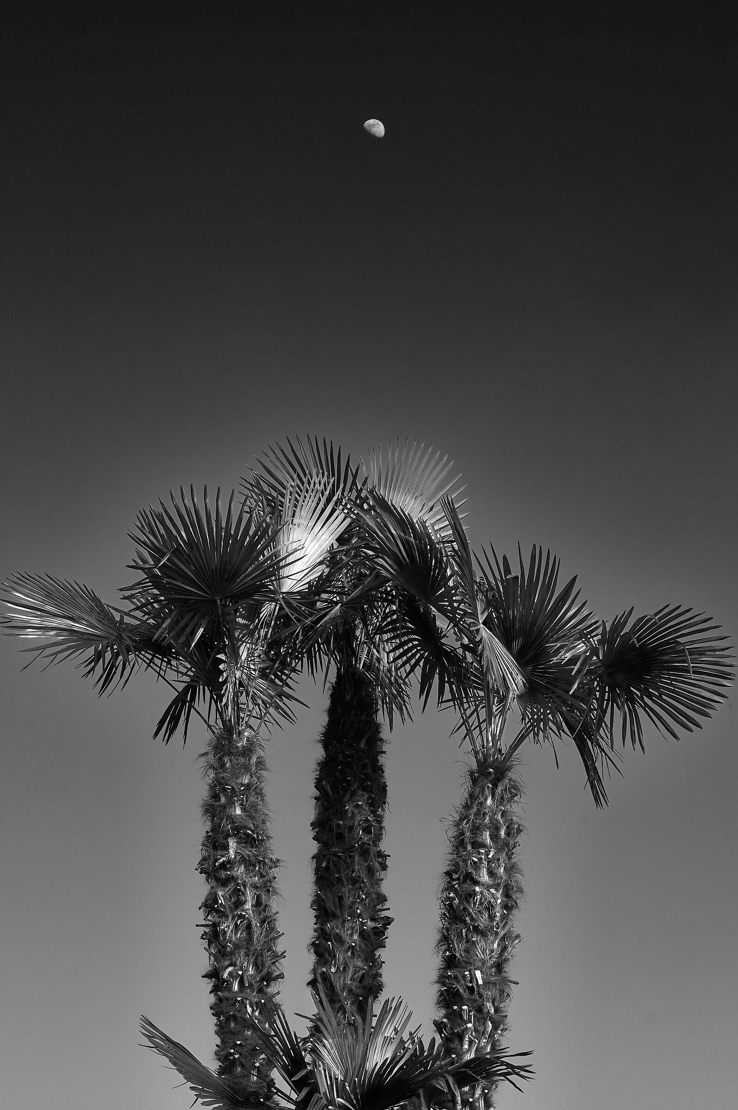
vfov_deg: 27.0
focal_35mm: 75
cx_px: 369
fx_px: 2312
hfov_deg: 18.1
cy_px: 555
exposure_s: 1/200
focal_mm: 50
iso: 200
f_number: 9
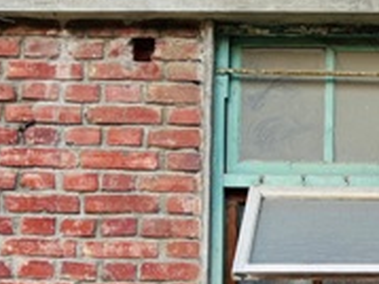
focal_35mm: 116
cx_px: 453
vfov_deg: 12.7
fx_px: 1269
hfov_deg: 16.3
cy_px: 250
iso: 40
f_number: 1.5
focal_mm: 5.7
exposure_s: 1/278
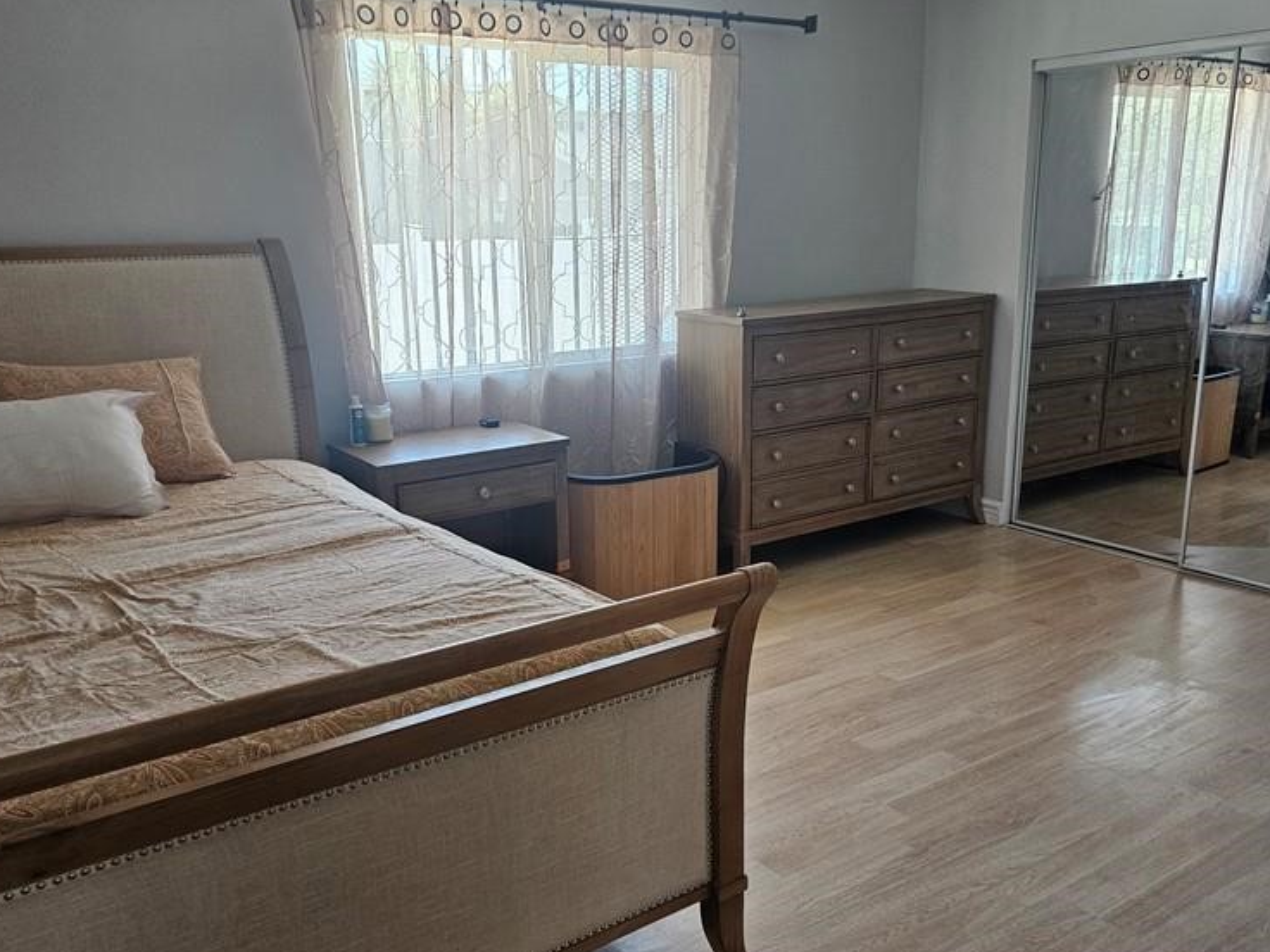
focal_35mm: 32
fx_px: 1174
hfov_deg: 56.8
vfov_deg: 44.1
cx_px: 638
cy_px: 509
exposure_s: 1/120
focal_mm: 5.4
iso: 250
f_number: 1.8
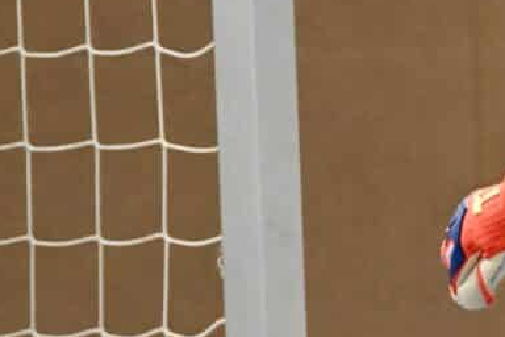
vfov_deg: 1.6
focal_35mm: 853
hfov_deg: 2.4
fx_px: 11965
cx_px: 963
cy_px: 377
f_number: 2.8
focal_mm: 160
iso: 3200
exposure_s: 1/1600
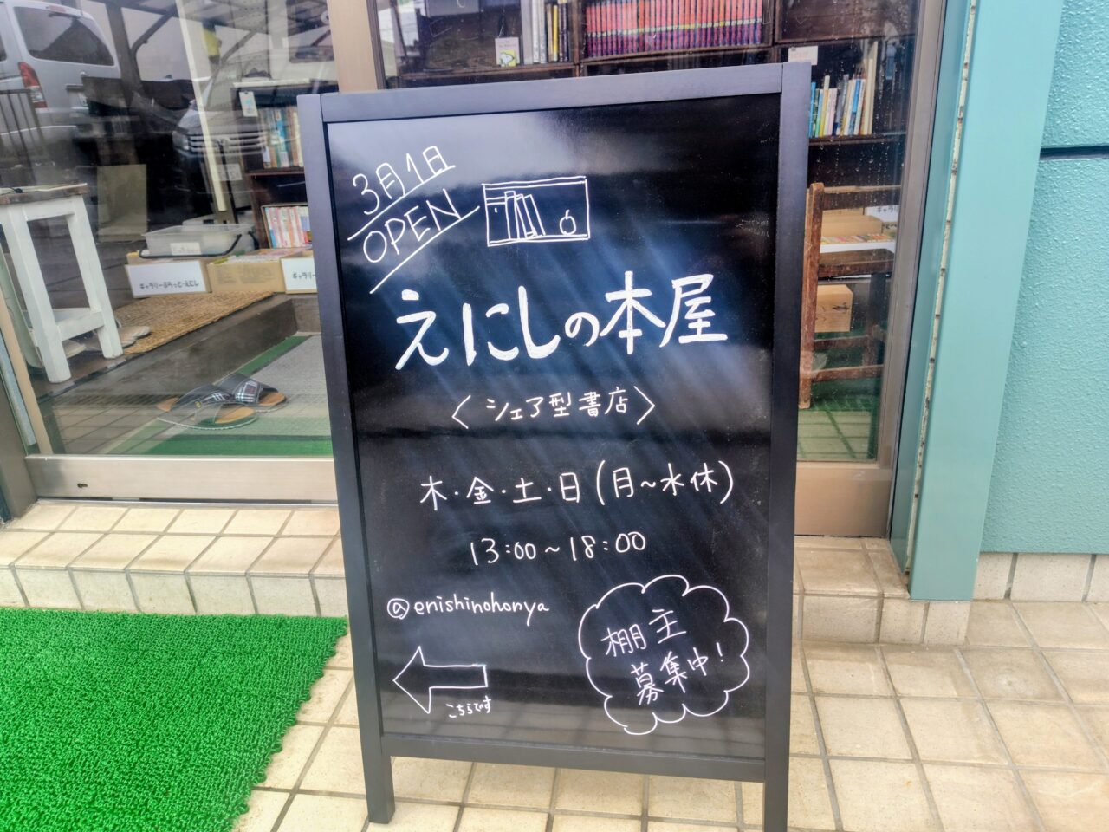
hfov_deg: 73.9
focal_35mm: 23
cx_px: 554
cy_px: 416
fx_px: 737
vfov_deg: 58.9
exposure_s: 1/120
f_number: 1.9
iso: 50
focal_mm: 5.6
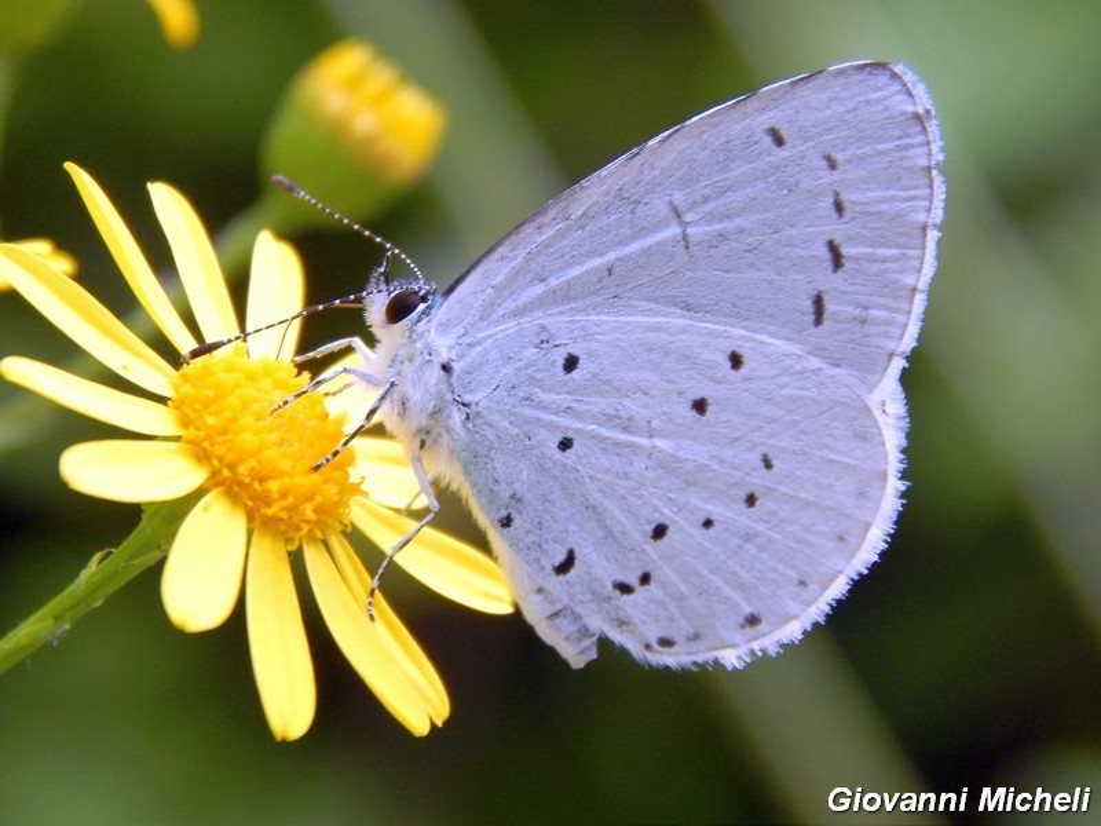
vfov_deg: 8.1
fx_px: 5852
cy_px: 413
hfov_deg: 10.7
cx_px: 550
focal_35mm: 184
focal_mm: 32.8
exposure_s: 1/200
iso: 400
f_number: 5.3
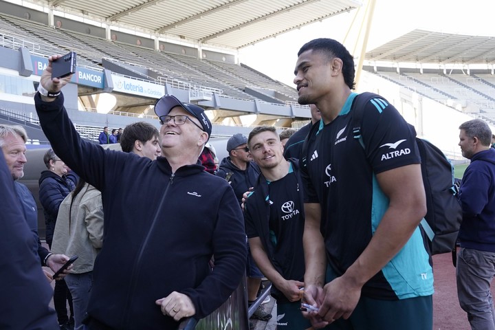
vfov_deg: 36.9
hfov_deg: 53.1
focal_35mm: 36
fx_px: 495
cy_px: 165
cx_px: 248
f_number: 5
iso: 800
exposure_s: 1/400
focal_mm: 24
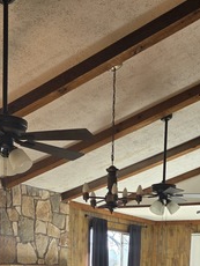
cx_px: 133
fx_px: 492
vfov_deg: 26.3
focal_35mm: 64
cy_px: 333
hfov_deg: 22.9
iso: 40
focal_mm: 6.3
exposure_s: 1/180
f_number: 1.7
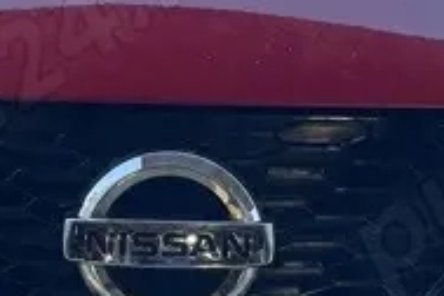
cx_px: 153
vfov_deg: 9.6
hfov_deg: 14.3
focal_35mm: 143
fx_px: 1764
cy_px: 108
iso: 32
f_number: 1.6
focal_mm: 4.2
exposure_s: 1/240
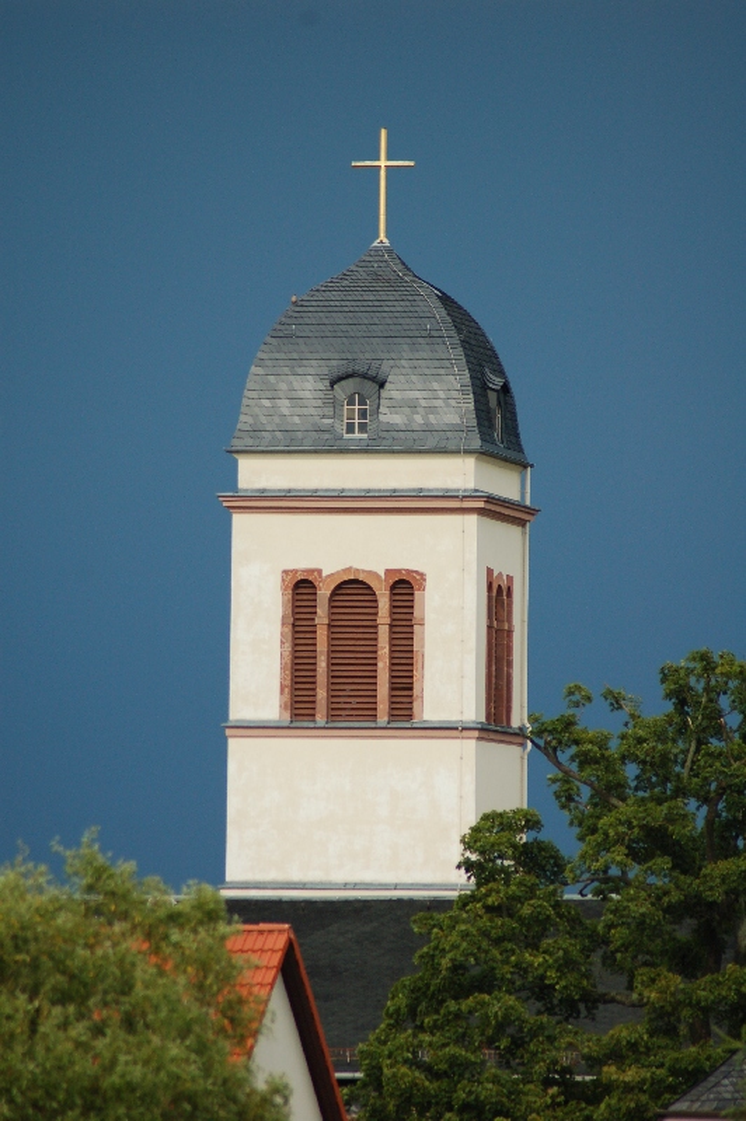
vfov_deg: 5.7
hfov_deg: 3.8
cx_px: 373
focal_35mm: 360
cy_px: 560
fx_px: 11209
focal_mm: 240
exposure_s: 1/1250
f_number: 5.3
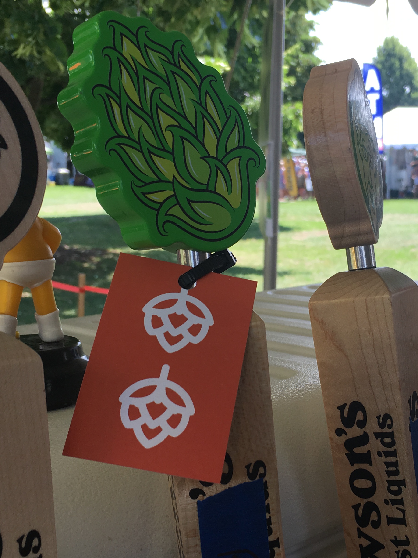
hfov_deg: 29.5
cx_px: 275
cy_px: 314
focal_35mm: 49
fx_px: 789
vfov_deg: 38.8
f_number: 2.2
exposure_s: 1/313
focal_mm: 4.15
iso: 25
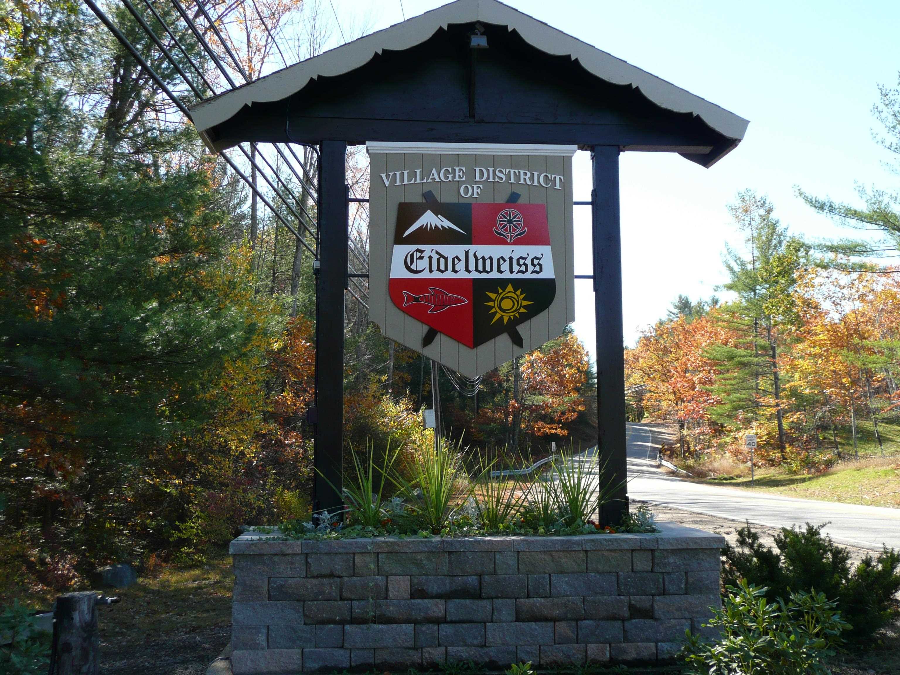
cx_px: 450
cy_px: 338
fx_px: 936
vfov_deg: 39.7
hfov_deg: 51.4
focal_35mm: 36
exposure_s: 1/200
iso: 100
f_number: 3.7
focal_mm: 5.8
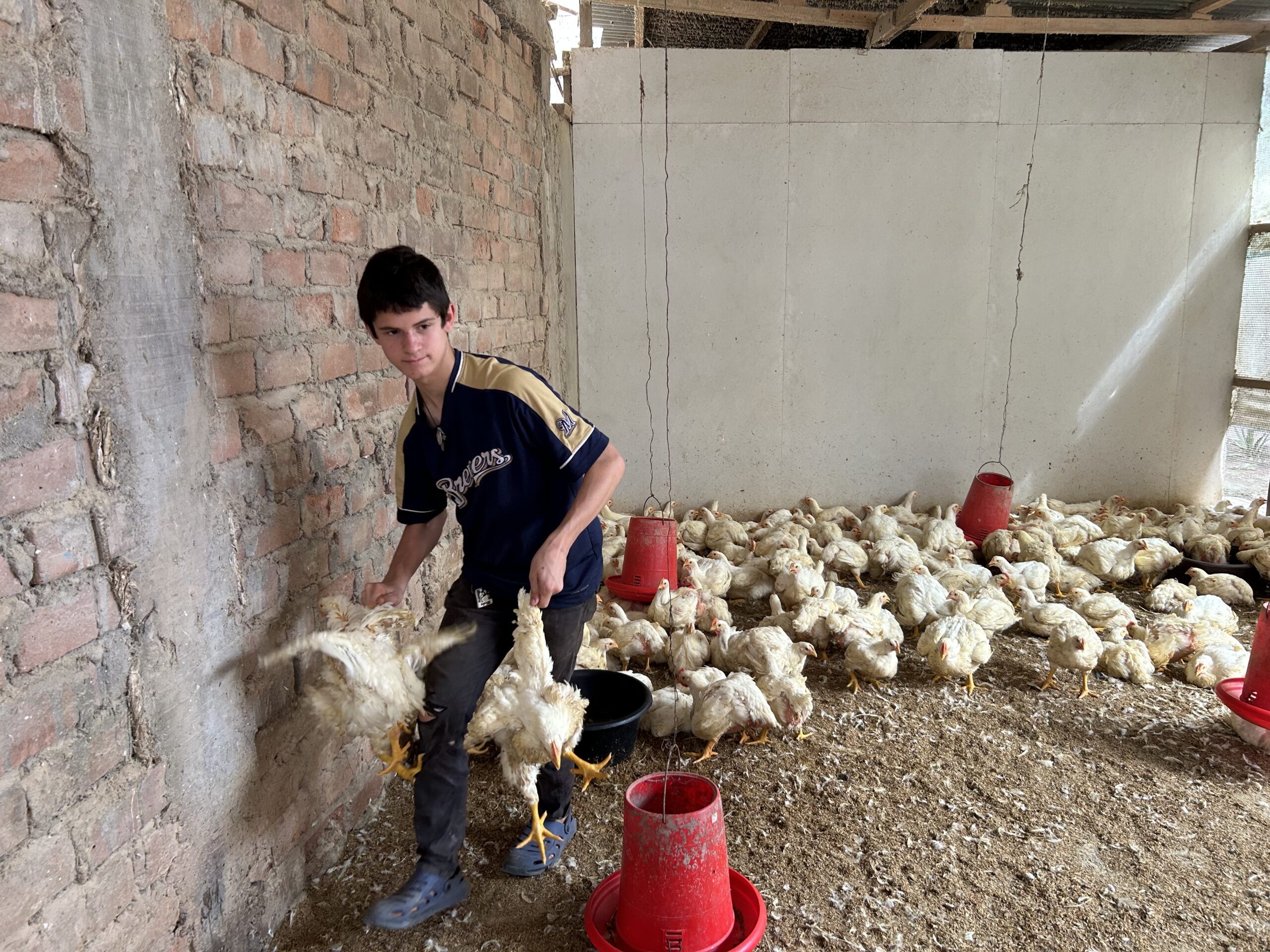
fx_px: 954
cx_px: 635
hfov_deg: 67.3
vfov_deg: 53.1
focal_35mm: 26
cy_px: 476
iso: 80
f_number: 1.5
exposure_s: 1/121
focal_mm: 5.7
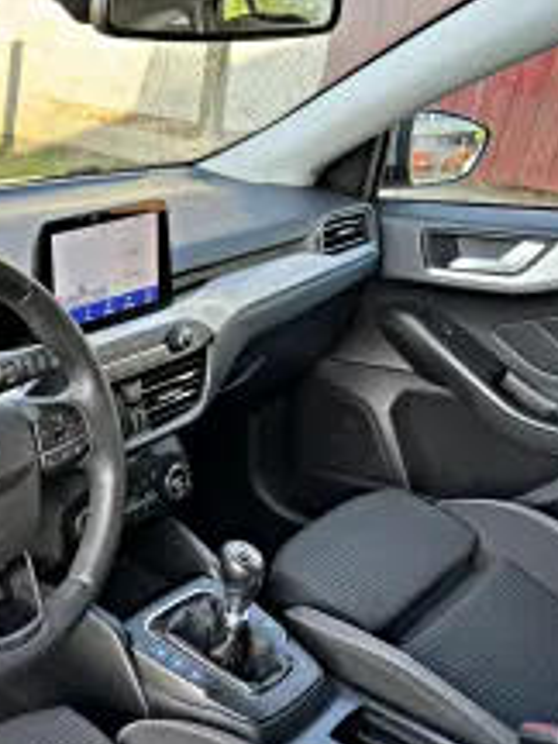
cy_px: 458
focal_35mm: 40
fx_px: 860
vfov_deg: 46.4
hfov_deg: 32.7
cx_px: -14
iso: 64
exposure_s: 1/121
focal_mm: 6.76
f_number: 1.78
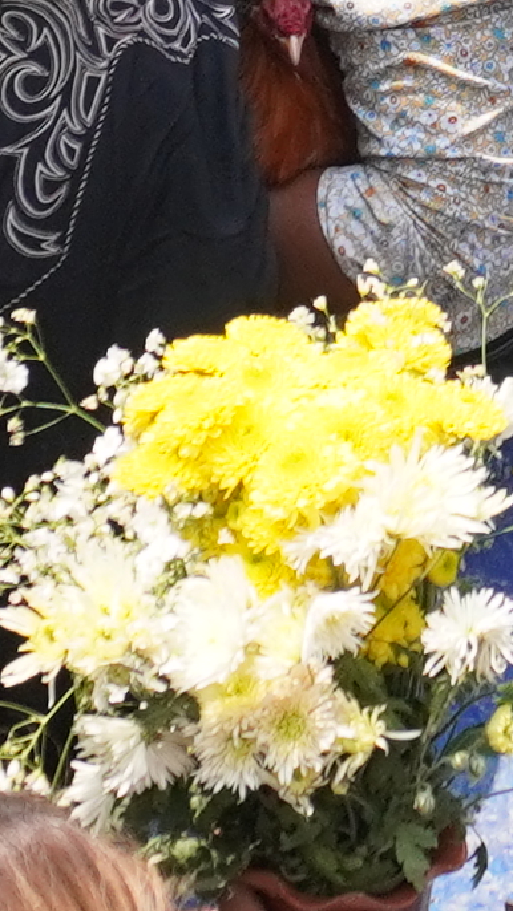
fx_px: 5319
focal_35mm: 220
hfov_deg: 5.5
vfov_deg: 9.6
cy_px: -214
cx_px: 513
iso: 320
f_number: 4
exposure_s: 1/2000
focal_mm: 16
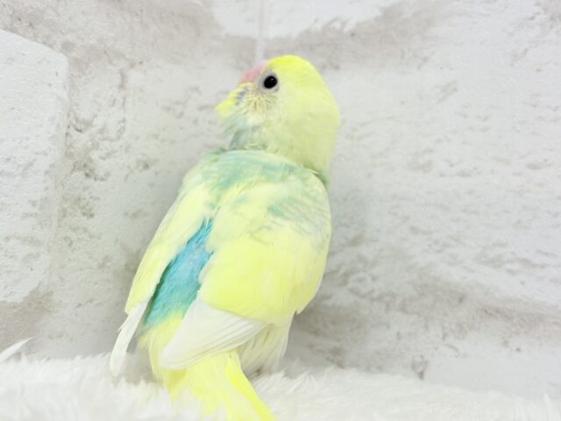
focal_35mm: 52
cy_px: 210
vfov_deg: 28.0
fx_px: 843
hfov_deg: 36.8
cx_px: 280
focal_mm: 5.96
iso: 64
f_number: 1.6
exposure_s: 1/100
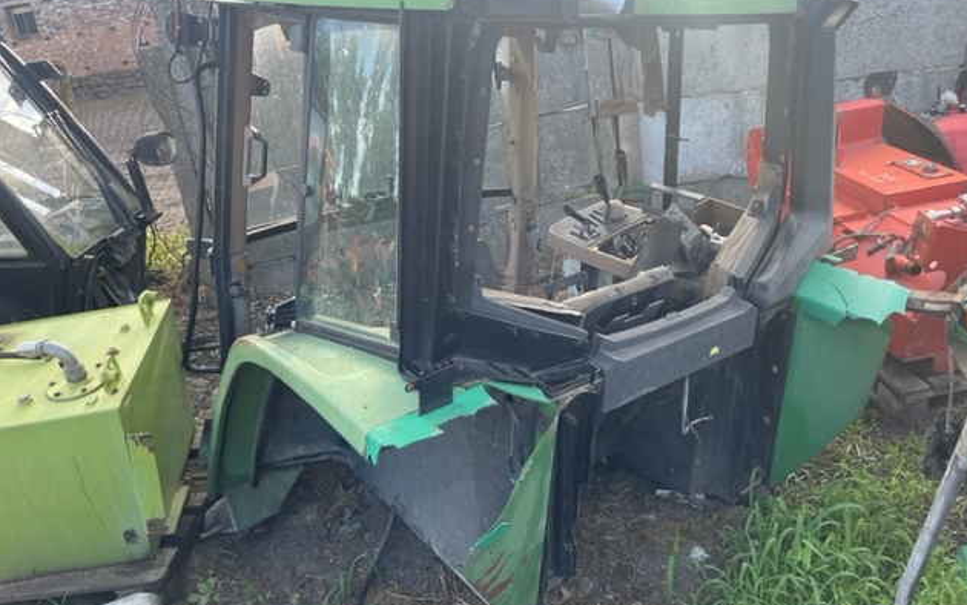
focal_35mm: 28
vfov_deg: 44.4
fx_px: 738
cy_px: 247
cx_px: 490
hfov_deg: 66.5
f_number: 1.6
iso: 32
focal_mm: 4.2
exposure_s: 1/349
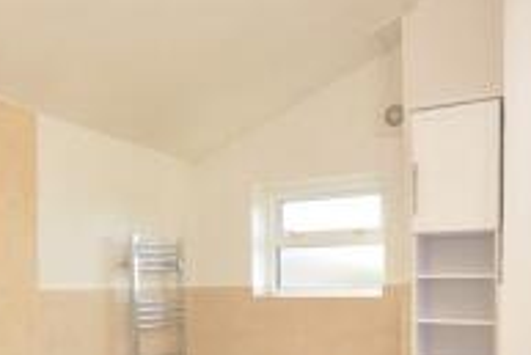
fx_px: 546
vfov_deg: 34.6
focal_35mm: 37
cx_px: 215
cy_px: 299
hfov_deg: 51.5
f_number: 4.5
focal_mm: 10
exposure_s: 1/80
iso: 400
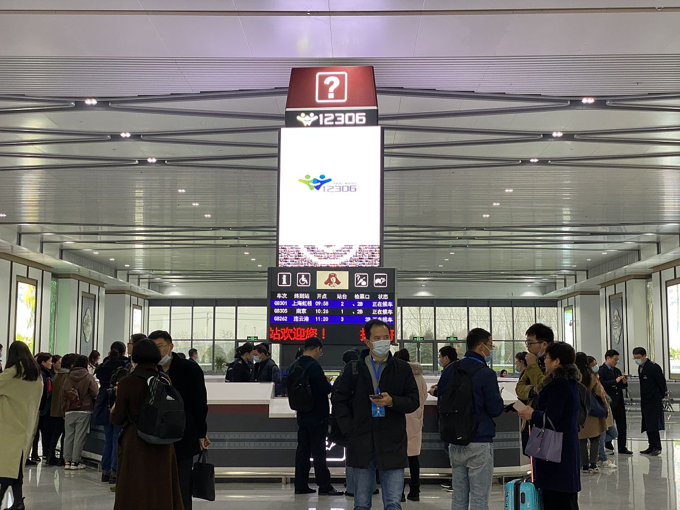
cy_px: 255
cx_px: 340
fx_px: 1021
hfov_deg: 36.8
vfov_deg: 28.0
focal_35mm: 52
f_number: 2
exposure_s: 1/80
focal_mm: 6
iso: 160
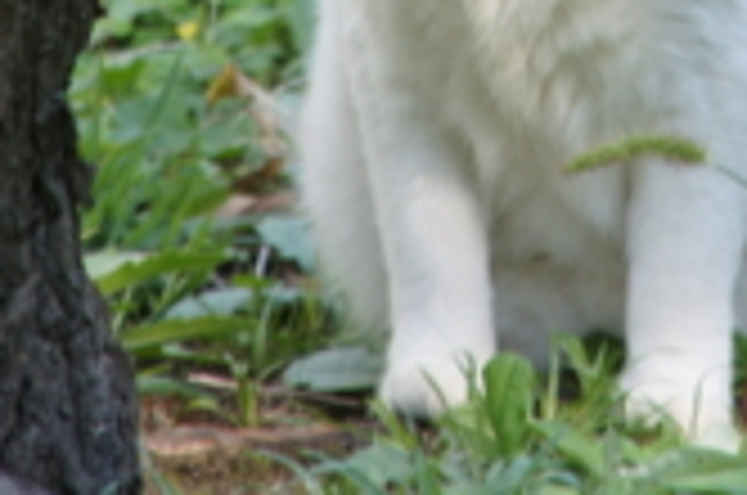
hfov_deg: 2.1
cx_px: 567
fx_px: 20254
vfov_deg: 1.4
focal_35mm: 978
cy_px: -376
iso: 200
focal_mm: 180
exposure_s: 1/80
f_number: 6.3
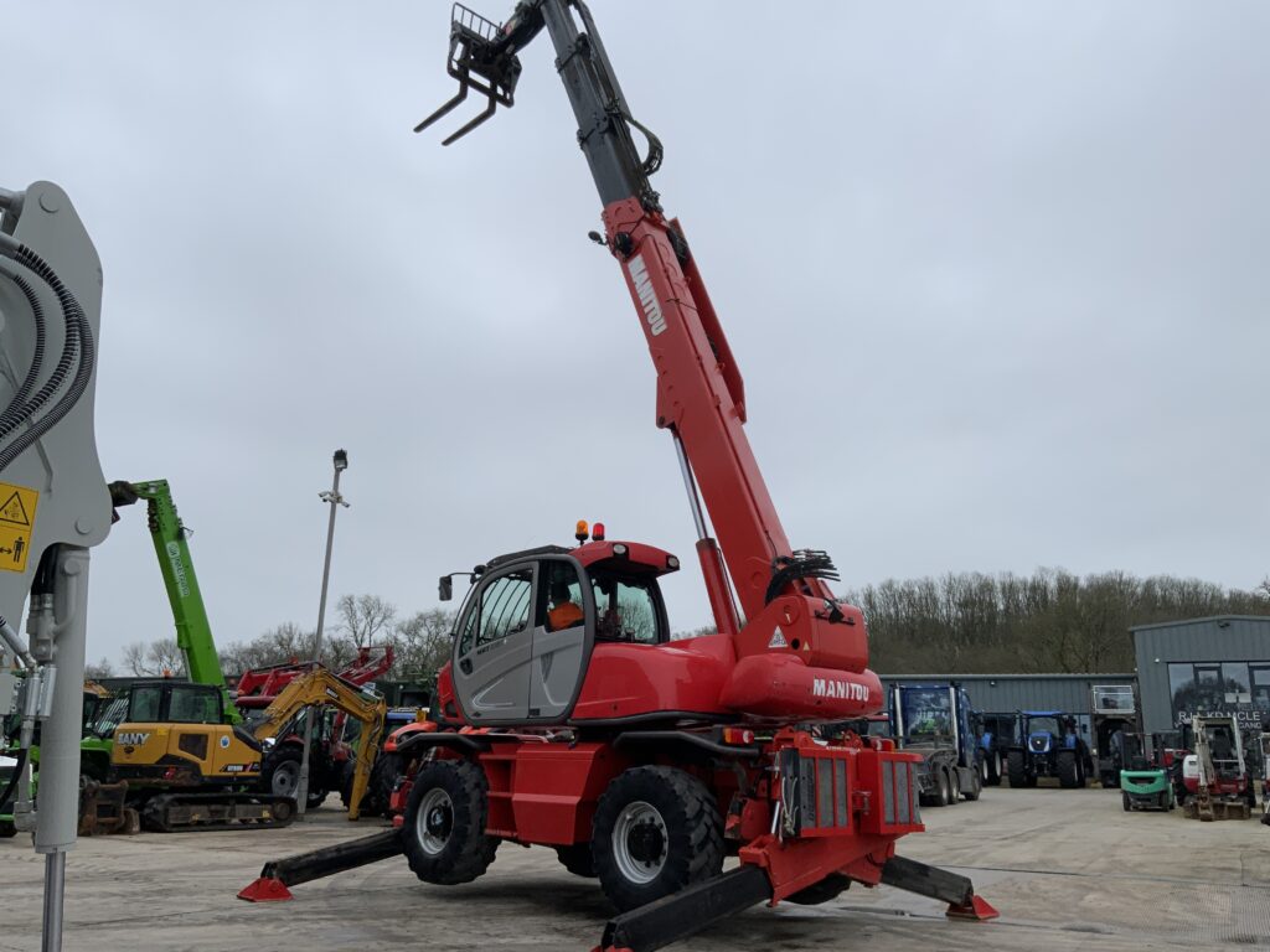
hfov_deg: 61.7
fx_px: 1064
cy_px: 476
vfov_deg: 48.2
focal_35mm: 29
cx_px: 635
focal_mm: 3
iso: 16
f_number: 1.8
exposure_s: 1/883
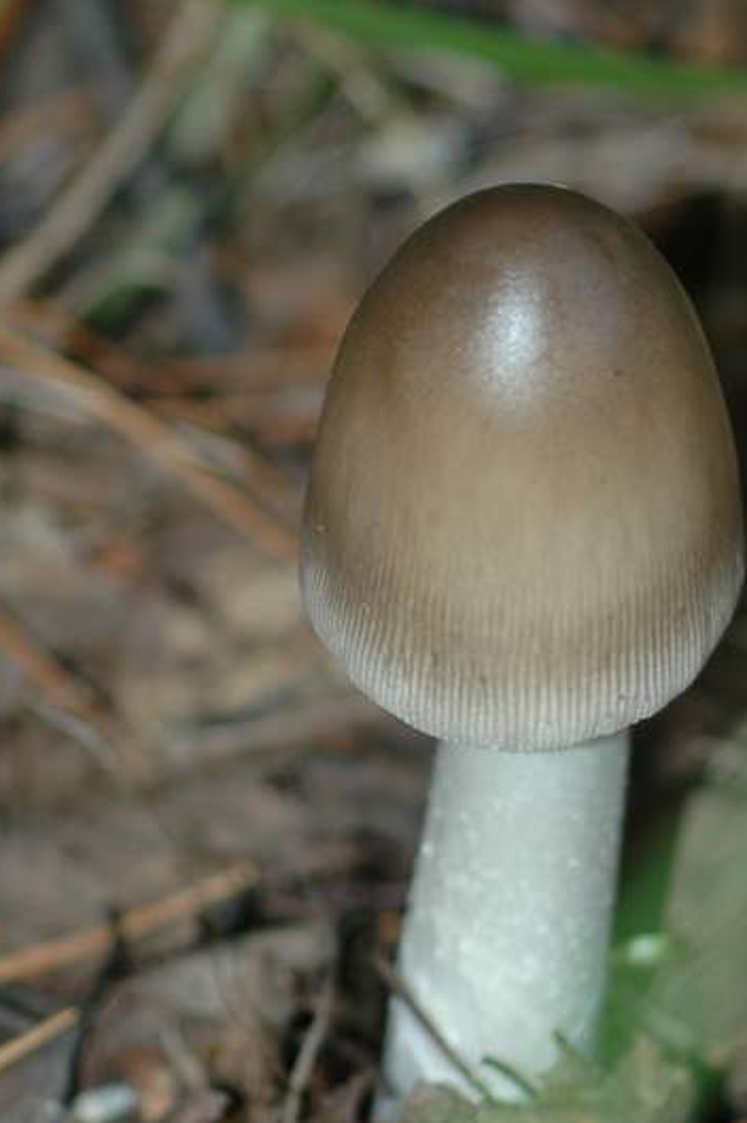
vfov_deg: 15.1
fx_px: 4238
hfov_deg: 10.1
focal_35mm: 136
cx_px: 503
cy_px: 603
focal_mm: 60
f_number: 3.3
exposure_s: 1/60
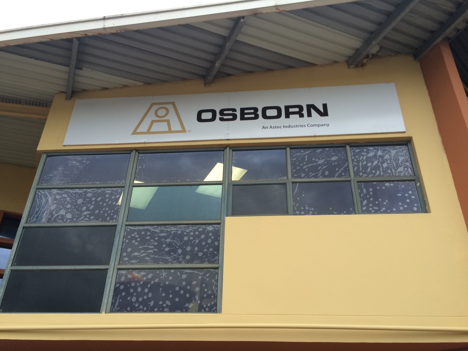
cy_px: 176
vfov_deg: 48.2
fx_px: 392
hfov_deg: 61.7
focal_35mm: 29
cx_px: 234
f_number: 2.2
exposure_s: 1/30
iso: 32
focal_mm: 4.15
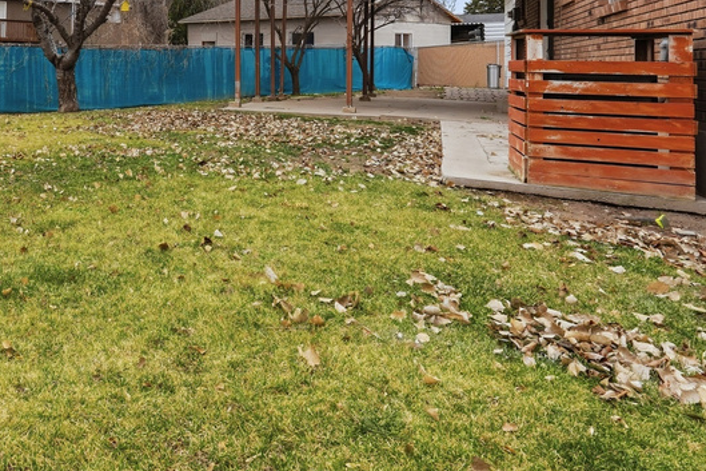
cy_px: 49
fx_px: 627
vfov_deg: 38.4
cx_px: 25
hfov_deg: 49.7
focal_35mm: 32
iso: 250
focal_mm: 16.5
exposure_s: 1/1600
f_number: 10
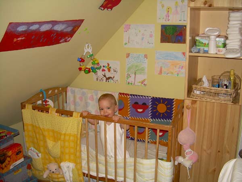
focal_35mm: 38
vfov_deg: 37.7
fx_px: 266
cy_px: 91
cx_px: 121
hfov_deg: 49.0
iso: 50
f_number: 2.8
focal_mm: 6.3
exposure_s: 1/60
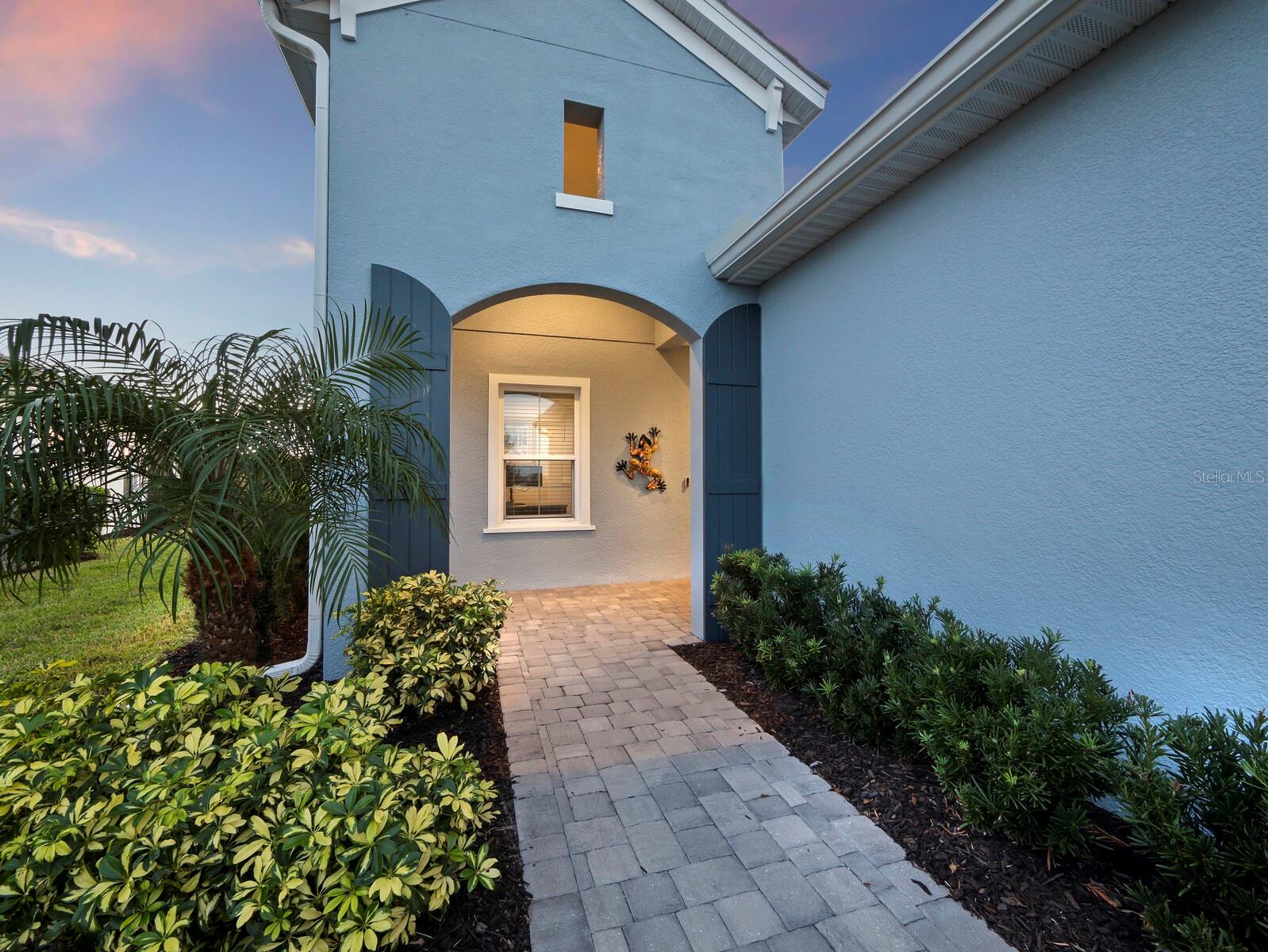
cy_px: 476
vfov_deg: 85.7
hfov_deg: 102.0
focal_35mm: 14
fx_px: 513
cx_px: 634
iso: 400
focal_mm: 7
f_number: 10
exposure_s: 1.6
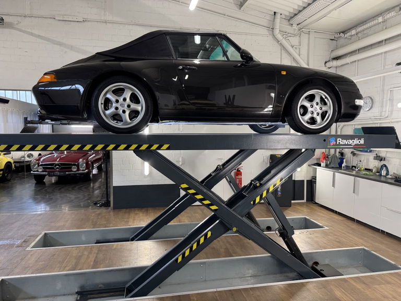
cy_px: 150
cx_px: 200
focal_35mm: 24
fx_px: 278
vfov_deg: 56.8
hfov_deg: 71.6
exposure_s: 1/100
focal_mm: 6.76
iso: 160
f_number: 1.78
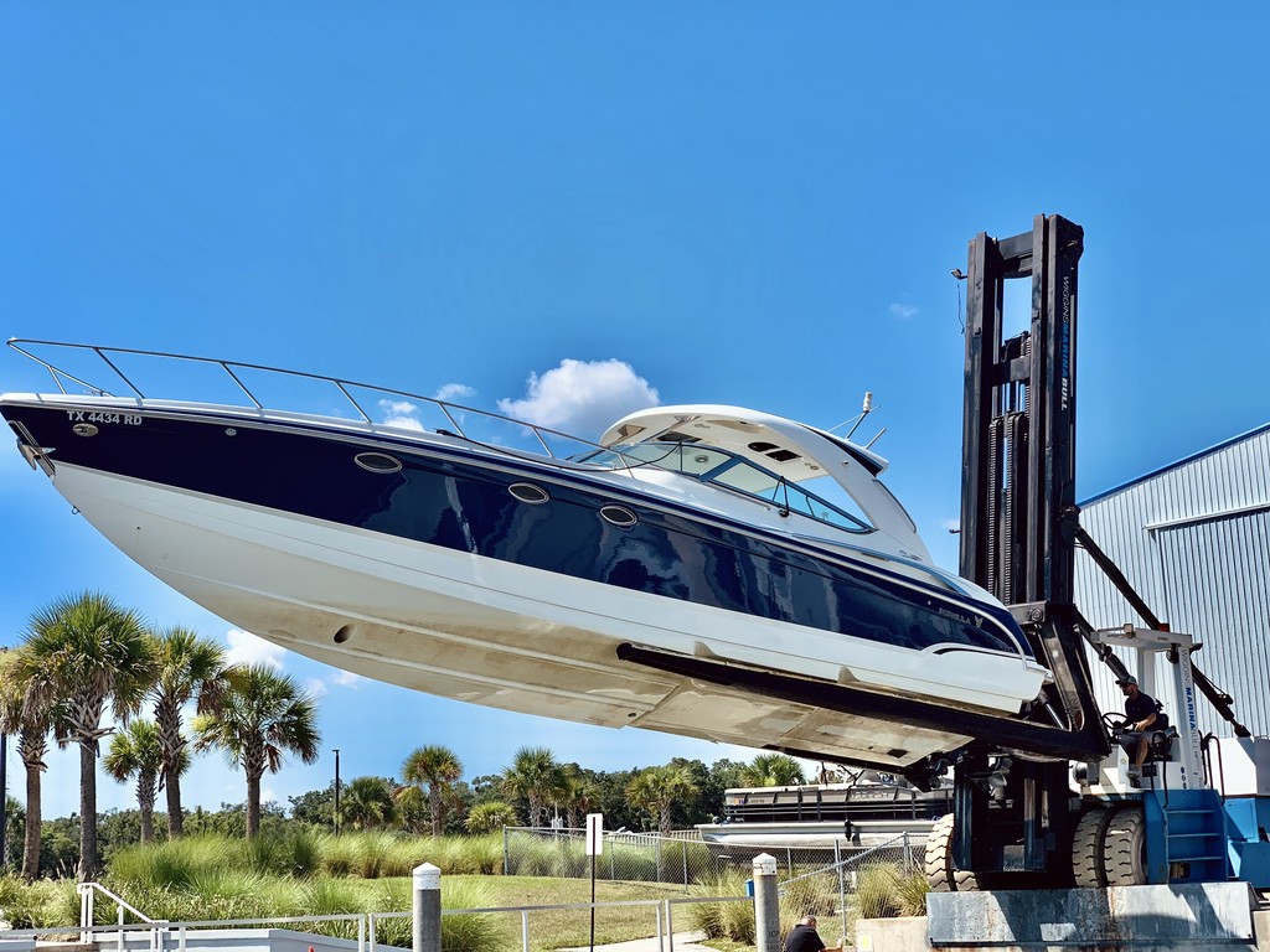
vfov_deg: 28.0
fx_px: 1908
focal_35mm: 52
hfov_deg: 36.8
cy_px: 476
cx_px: 635
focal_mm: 6
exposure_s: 1/1199
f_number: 2.4
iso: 16
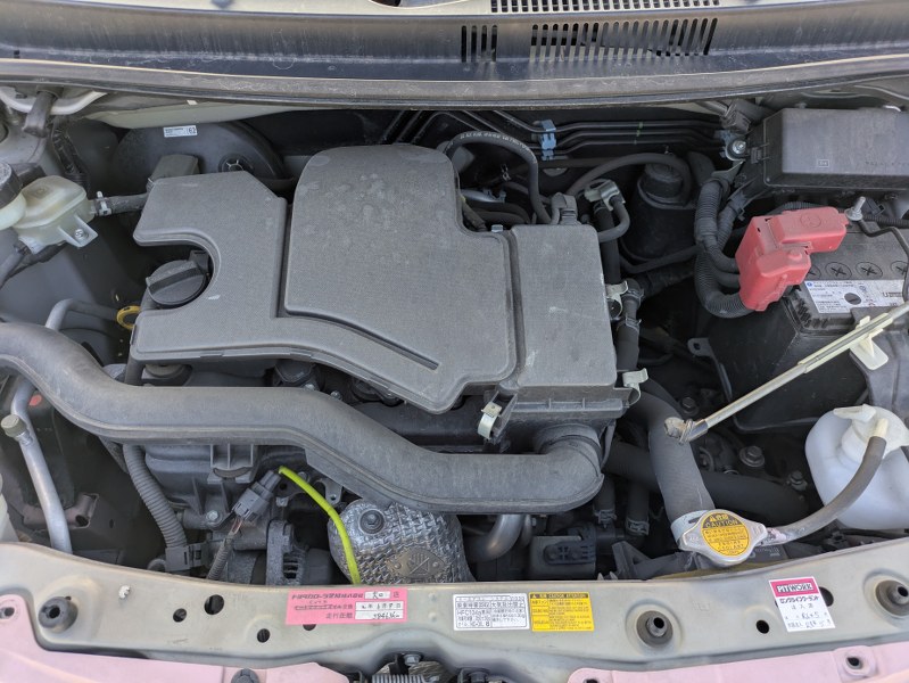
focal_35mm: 25
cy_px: 342
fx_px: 657
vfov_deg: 54.9
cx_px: 454
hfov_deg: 69.4
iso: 117
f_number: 1.89
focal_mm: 5.43
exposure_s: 1/342
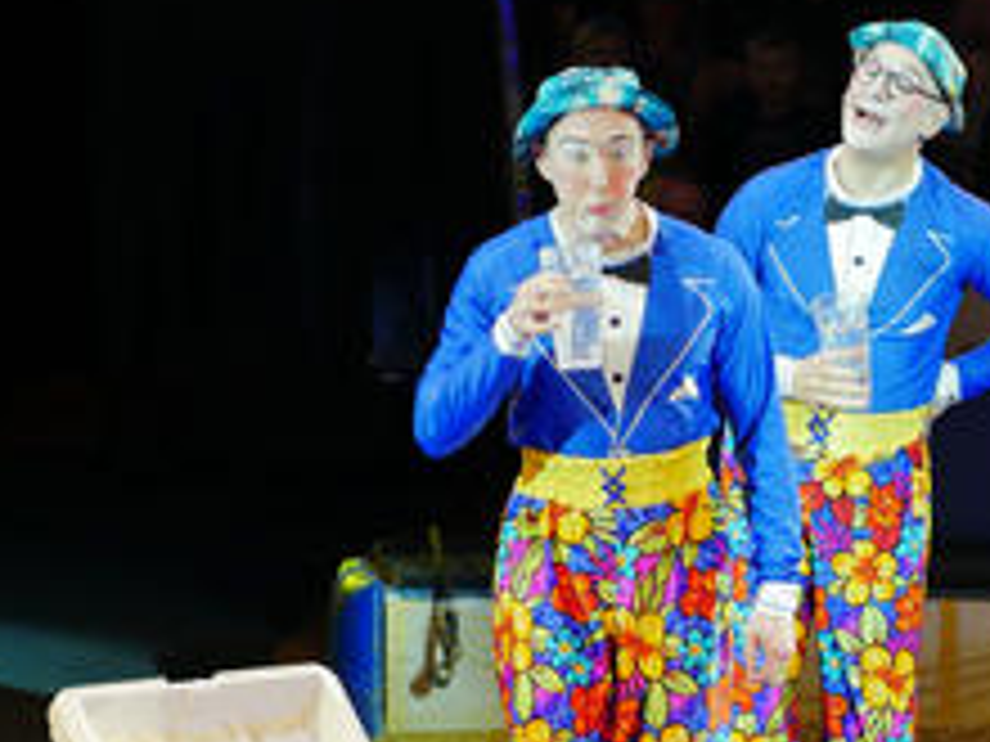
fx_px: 4690
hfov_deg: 12.0
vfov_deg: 9.0
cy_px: 535
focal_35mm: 164
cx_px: 734
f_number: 2
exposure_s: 1/200
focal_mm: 45
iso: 200
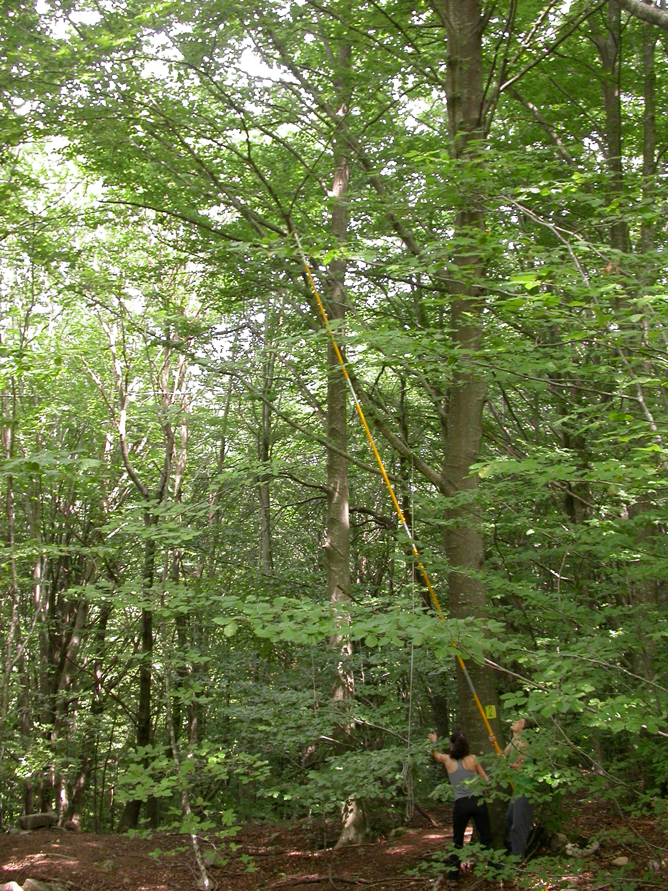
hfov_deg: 37.7
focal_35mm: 38
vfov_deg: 49.0
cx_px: 334
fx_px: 978
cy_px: 446
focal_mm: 7.85
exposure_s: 1/47.5
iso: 100
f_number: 3
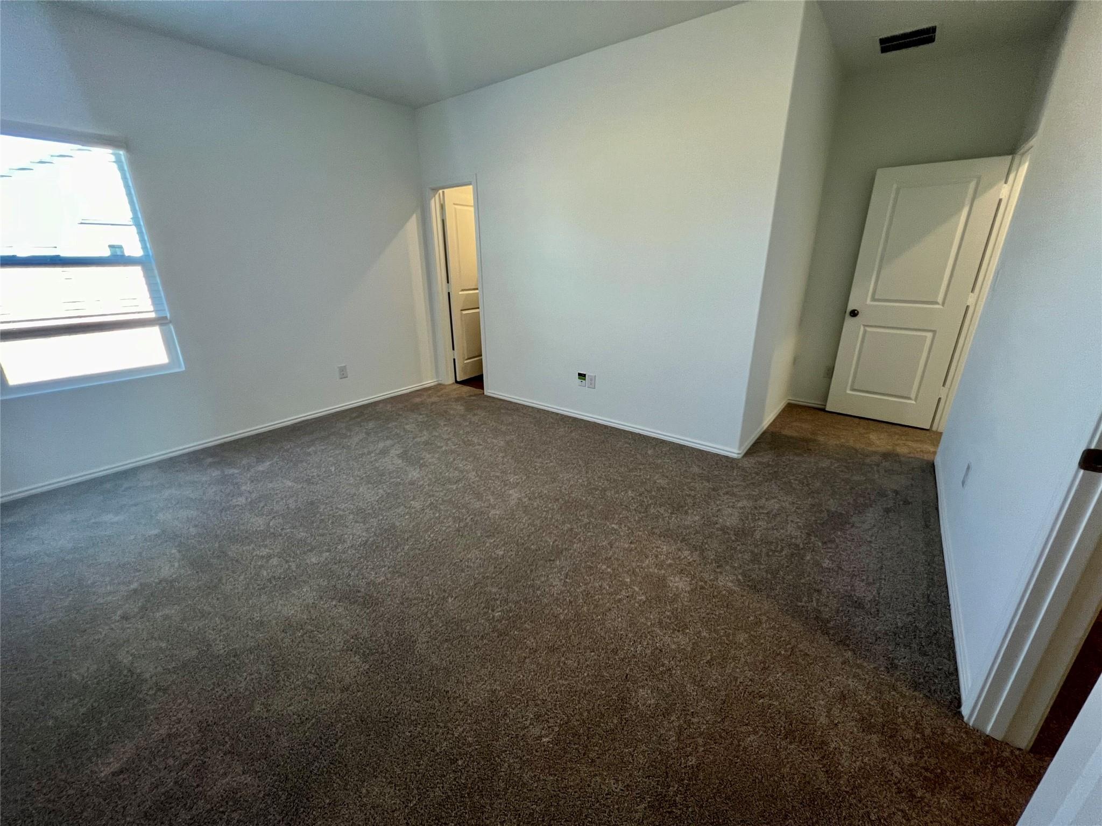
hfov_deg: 106.2
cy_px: 413
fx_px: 414
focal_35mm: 13
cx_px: 551
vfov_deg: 89.9
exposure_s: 1/120
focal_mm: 1.57
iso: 250
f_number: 1.8
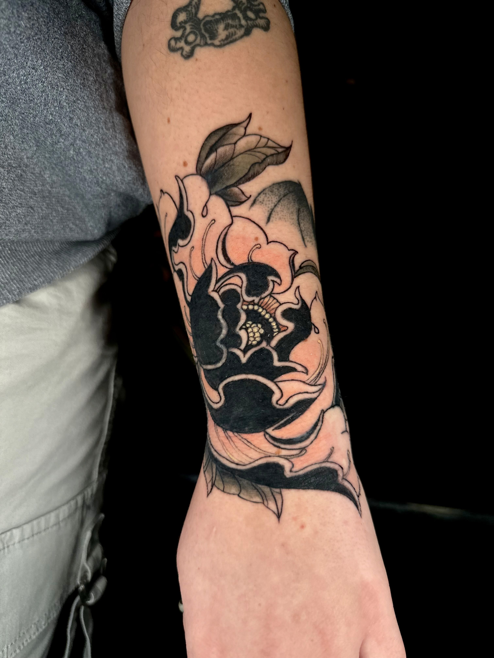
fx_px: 457
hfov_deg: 56.8
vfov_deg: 71.6
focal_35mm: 24
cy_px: 329
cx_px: 247
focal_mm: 6.86
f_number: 1.78
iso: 250
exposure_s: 1/102
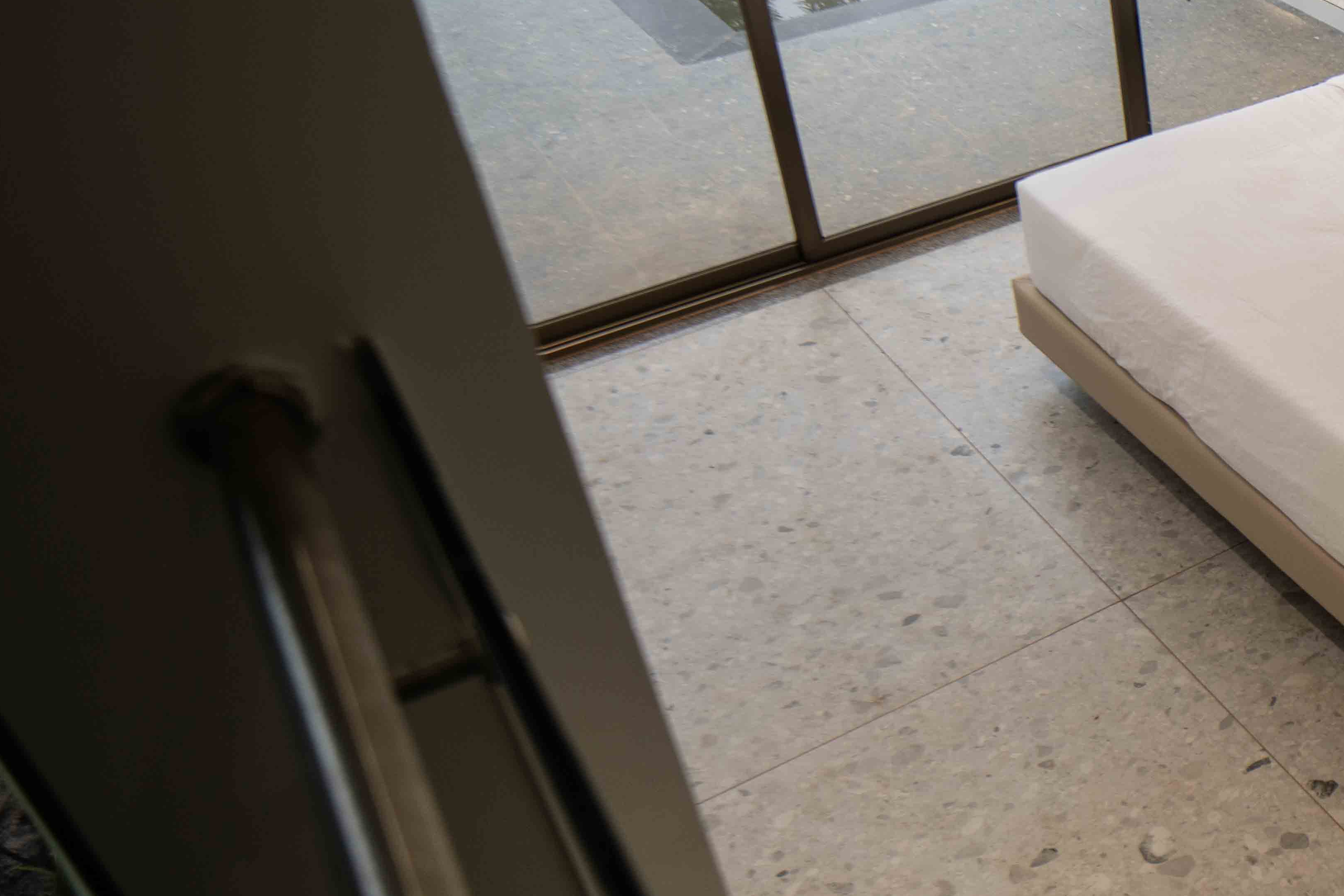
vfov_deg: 30.4
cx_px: 1534
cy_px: 338
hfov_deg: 36.4
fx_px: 1643
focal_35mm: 44
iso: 200
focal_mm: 18
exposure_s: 1/100
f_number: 3.2
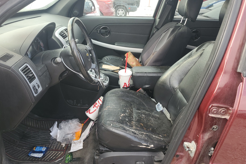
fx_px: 191
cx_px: 121
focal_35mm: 28
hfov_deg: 65.5
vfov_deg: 46.4
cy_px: 81
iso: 50
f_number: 1.5
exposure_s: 1/213
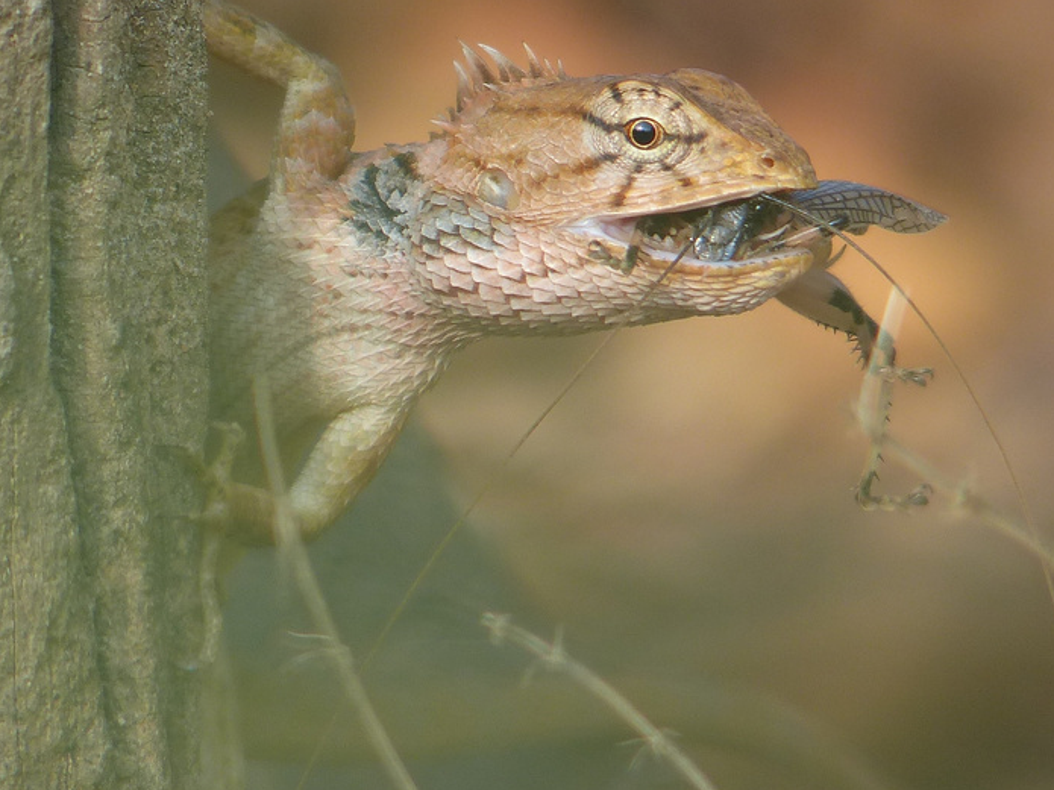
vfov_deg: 1.2
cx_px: 796
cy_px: 365
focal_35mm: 1243
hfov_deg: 1.6
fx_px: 37841
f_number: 2.8
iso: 100
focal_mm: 108
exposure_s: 1/400
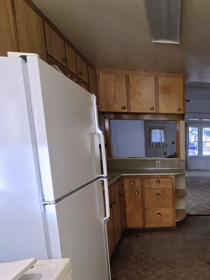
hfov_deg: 46.3
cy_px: 197
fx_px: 210
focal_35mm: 26
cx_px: 200
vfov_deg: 64.7
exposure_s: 1/120
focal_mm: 2.2
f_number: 2.2
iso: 64
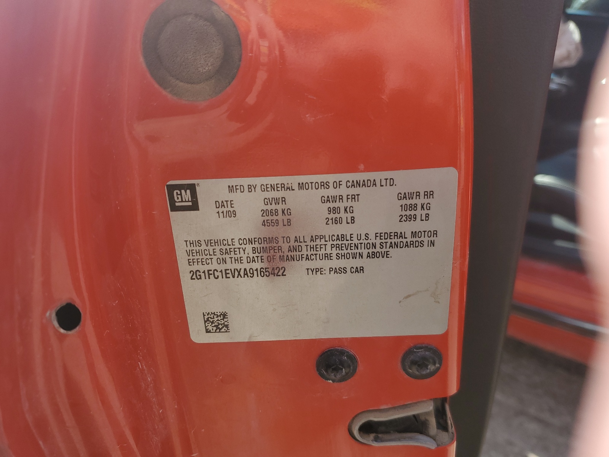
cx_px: 304
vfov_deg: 53.1
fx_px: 457
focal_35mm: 26
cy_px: 228
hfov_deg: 67.3
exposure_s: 1/1429
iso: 50
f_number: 1.5
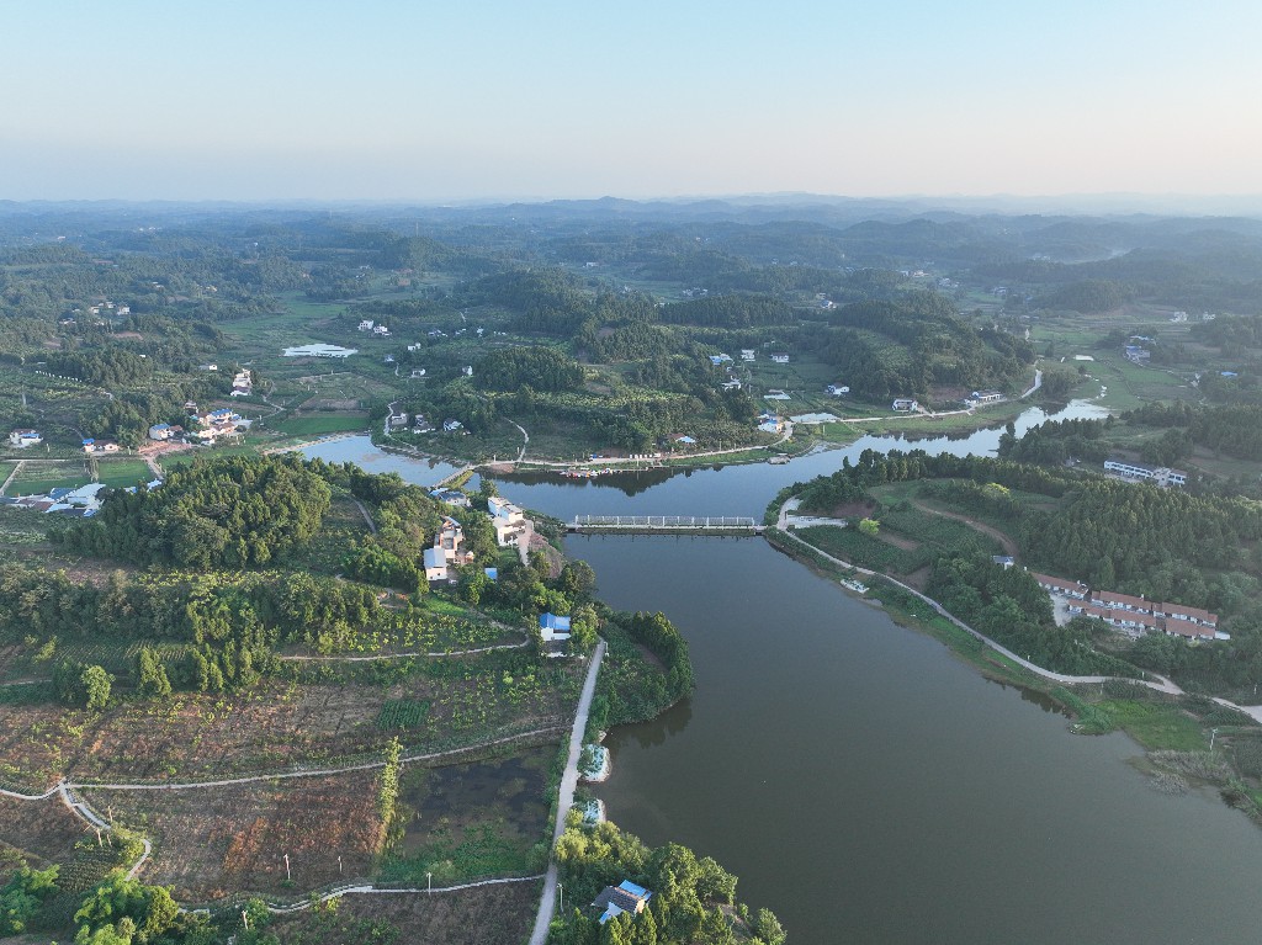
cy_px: 472
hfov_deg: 71.6
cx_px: 631
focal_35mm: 24
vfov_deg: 56.8
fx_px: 875
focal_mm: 12.29
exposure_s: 1/500
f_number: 2.8
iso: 300
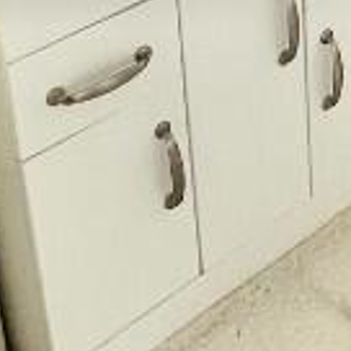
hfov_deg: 18.1
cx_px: 377
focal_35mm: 93
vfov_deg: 16.2
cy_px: -248
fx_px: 1067
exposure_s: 1/99
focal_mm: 2.22
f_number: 2.2
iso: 40
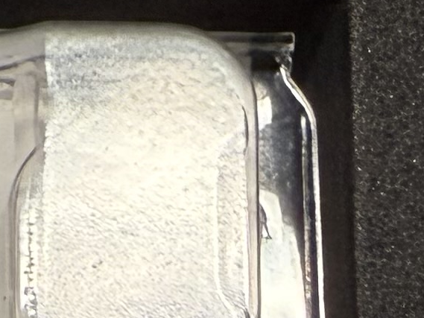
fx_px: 2083
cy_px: 832
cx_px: -110
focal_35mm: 170
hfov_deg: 11.4
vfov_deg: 7.9
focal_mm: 2.22
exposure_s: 1/120
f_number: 2.2
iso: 160
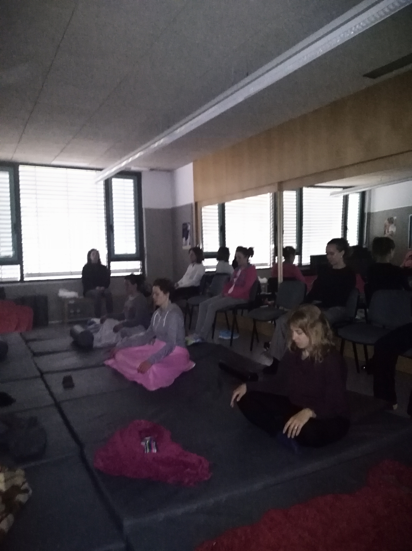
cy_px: 276
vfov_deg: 67.4
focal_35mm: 26
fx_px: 413
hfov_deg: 53.0
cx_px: 206
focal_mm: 3.83
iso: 4012
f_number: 2.2
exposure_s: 1/12
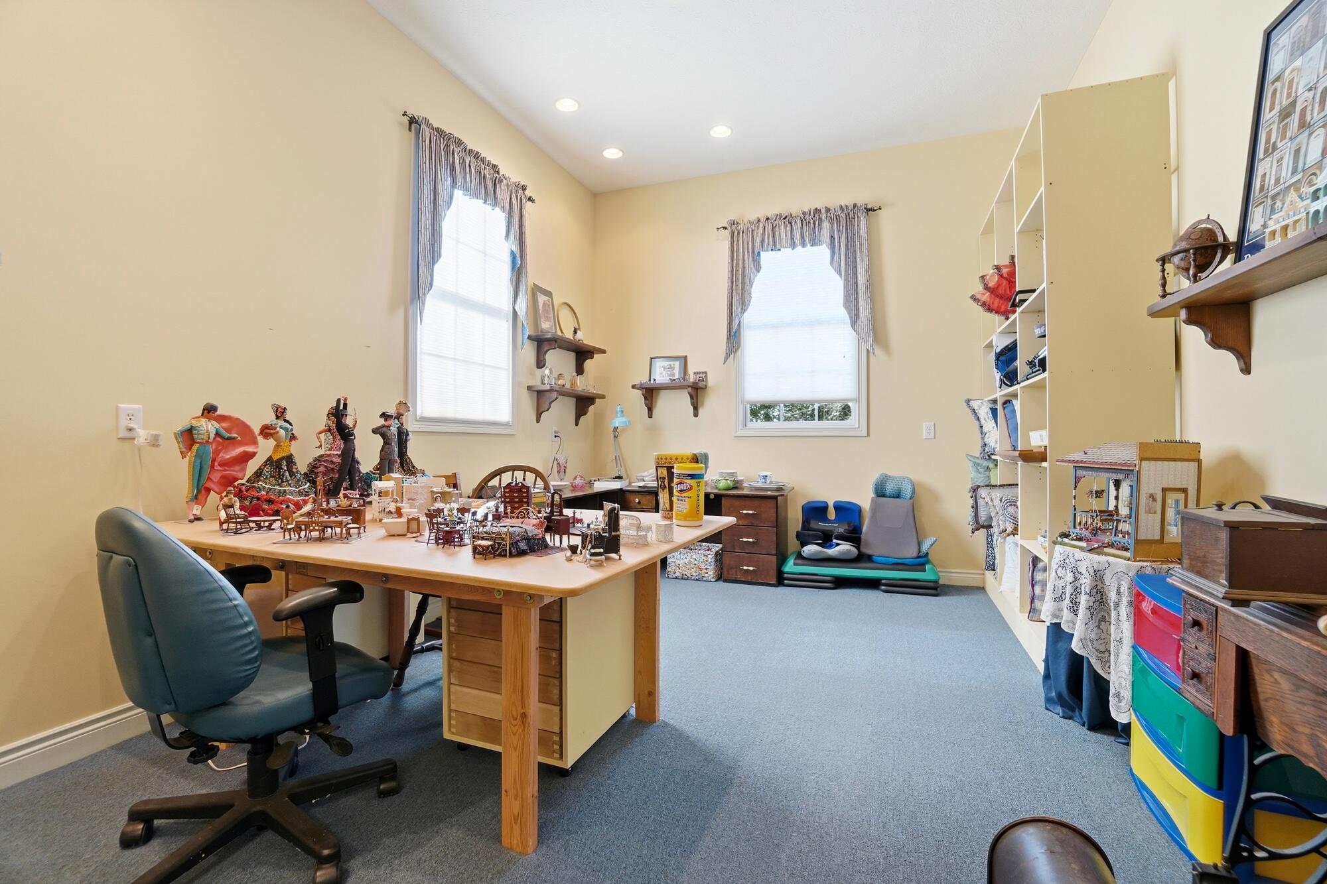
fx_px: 553
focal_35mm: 15
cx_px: 664
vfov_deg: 77.3
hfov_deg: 100.4
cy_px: 442
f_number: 4
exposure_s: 1/800
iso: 100
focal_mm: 10
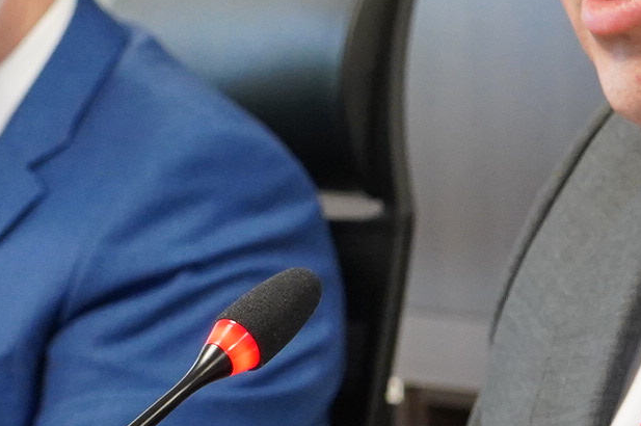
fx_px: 3468
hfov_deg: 10.6
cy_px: 252
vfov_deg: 7.0
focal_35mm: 195
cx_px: 244
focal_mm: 40
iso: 4000
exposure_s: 1/160
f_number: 5
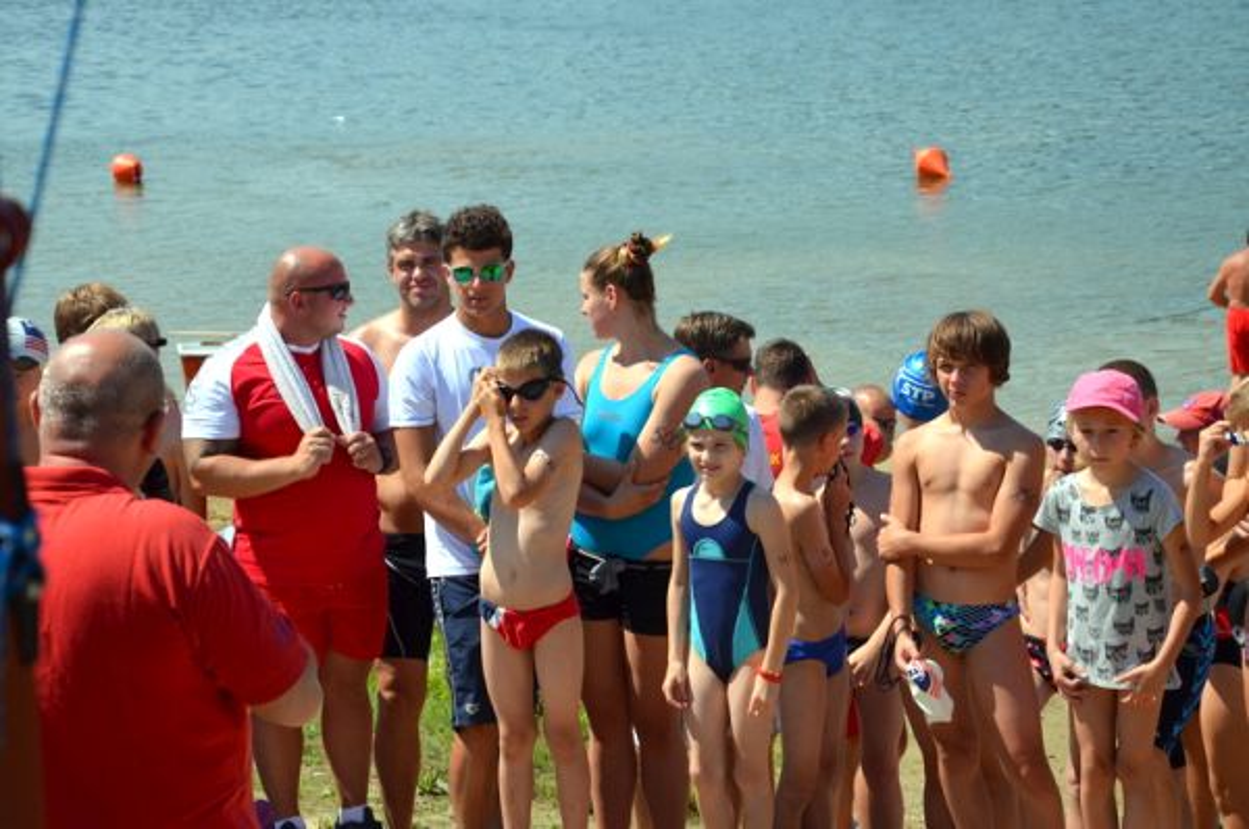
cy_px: 414
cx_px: 624
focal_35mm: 93
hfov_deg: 21.9
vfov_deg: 14.7
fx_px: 3221
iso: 400
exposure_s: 1/2000
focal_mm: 62
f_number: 7.1
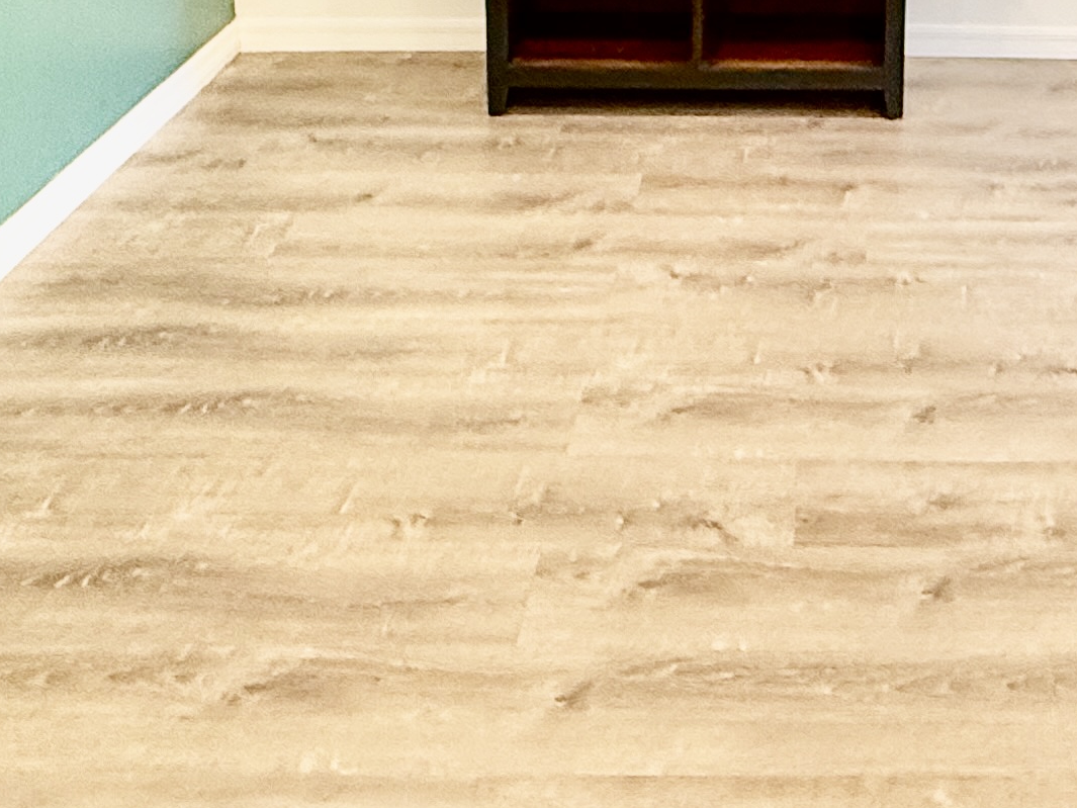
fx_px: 1649
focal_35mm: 53
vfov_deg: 24.6
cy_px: -190
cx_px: 865
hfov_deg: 35.0
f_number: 2.2
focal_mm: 2.22
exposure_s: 1/120
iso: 320
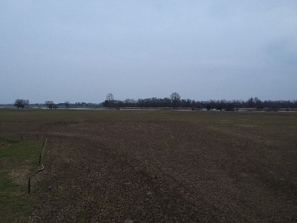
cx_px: 148
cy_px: 112
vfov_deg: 54.9
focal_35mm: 25
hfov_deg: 69.4
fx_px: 215
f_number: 2.6
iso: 100
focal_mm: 4.49
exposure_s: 1/800
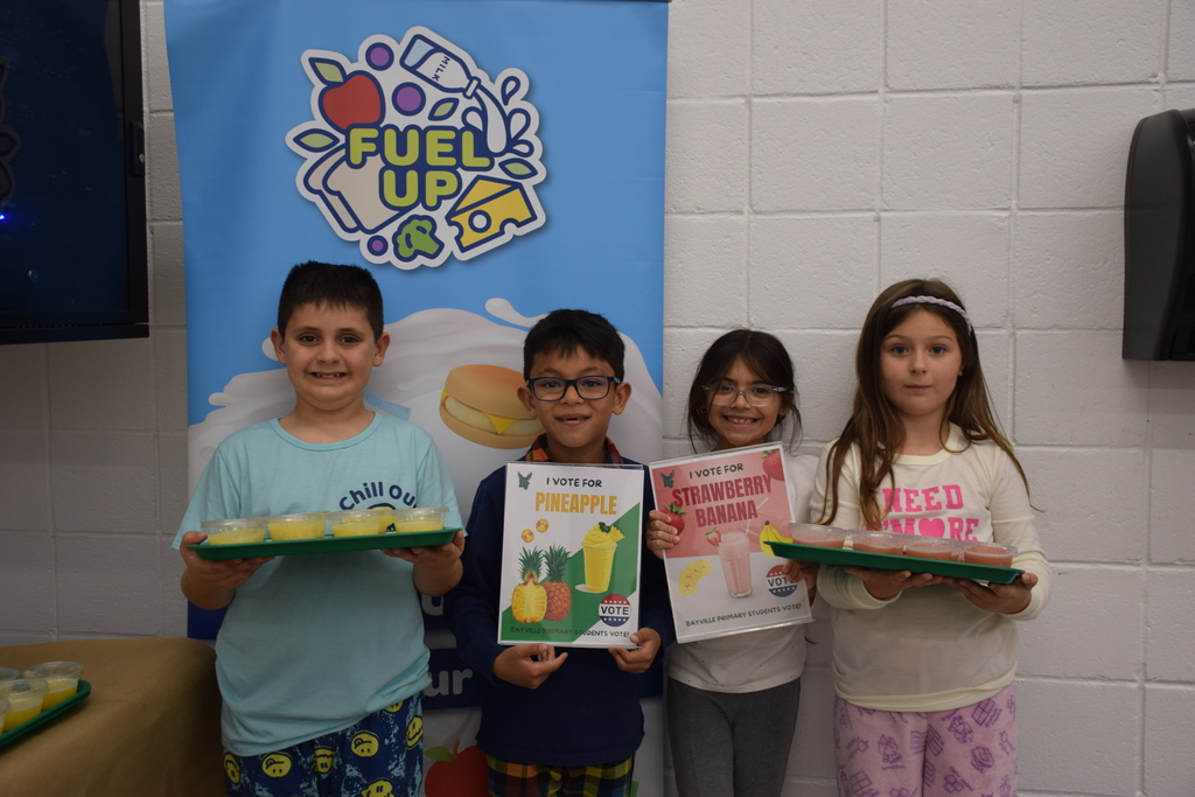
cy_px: 398
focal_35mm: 36
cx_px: 598
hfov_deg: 53.1
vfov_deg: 36.9
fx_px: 1195
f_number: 4.5
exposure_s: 1/80
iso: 400
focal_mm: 24
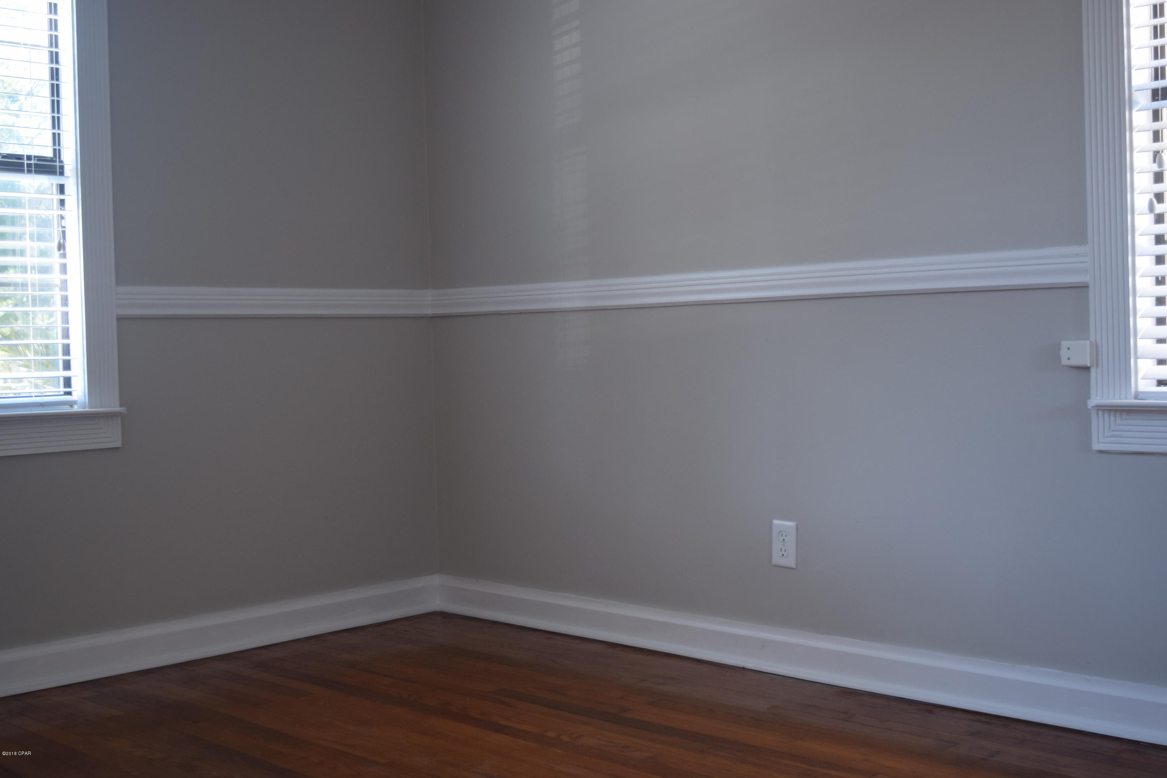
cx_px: 584
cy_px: 389
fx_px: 1410
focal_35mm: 44
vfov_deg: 30.9
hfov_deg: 45.0
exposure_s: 1/80
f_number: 4.2
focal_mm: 29
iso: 400
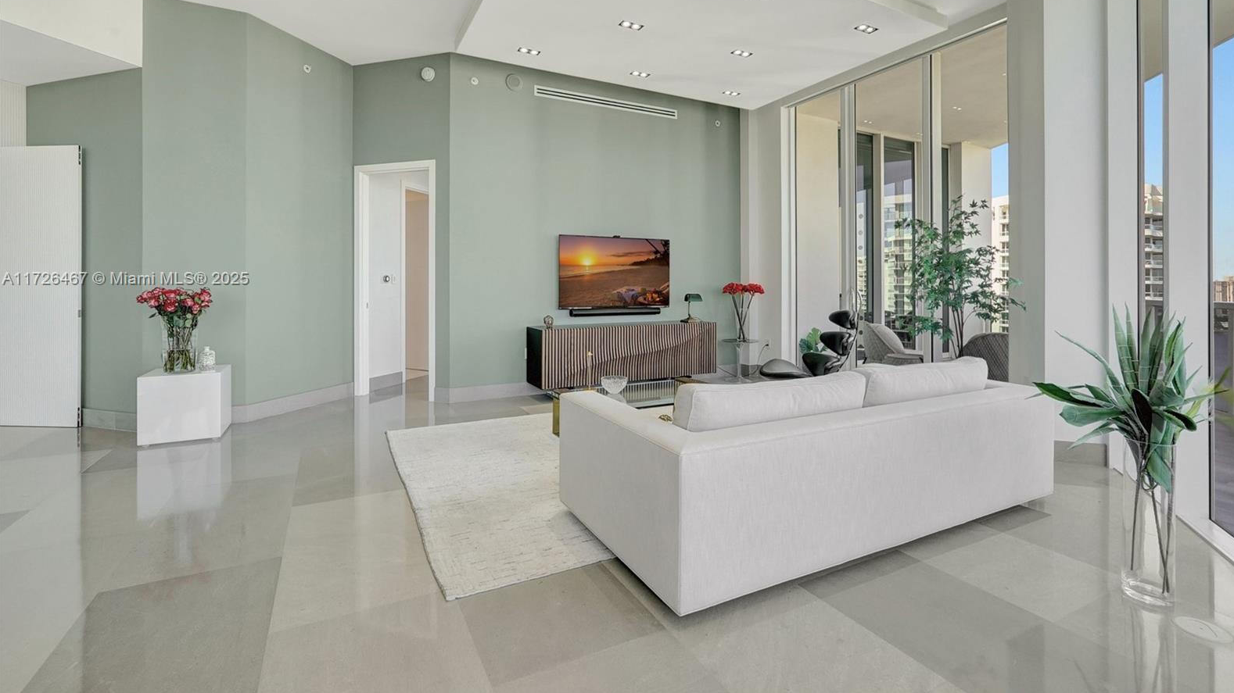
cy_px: 280
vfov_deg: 61.8
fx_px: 574
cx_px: 624
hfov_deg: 94.2
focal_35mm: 18
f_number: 13
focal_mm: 16.5
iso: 640
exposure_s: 1/15
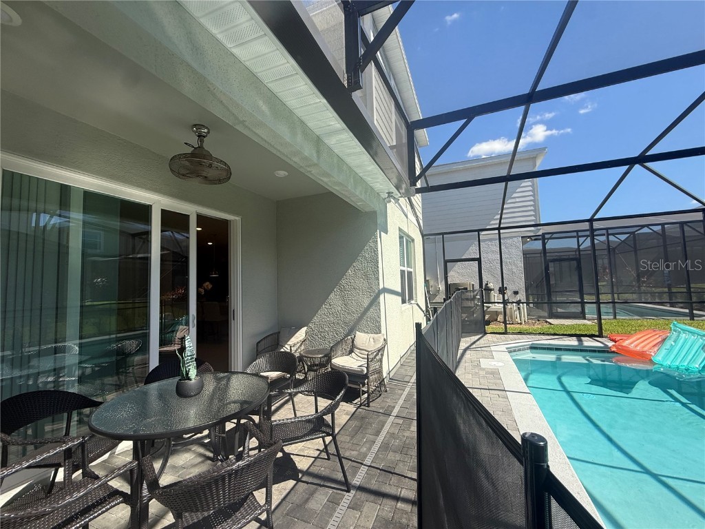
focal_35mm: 14
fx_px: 285
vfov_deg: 85.7
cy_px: 264
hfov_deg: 102.1
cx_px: 352
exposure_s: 1/625
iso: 50
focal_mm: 2.22
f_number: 2.2
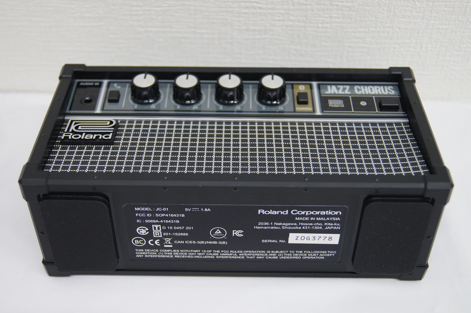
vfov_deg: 25.7
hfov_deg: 37.9
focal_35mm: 52
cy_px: 156
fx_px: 686
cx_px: 236
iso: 320
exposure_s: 1/60
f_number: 5
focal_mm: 35
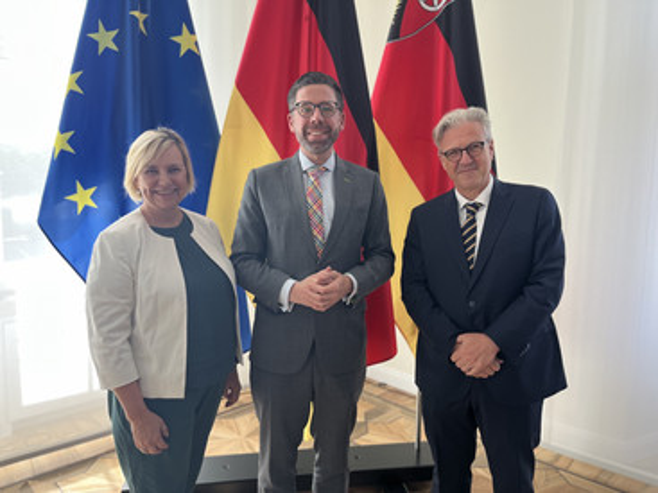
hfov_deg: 67.3
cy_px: 246
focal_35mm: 26
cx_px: 329
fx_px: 494
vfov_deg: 53.0
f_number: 1.6
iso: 64
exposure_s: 1/122
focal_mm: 5.1
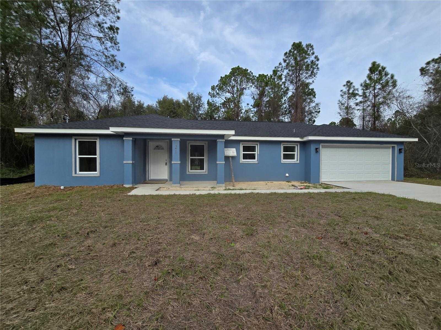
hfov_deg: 106.2
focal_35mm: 13
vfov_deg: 89.9
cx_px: 220
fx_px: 166
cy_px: 165
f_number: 2.2
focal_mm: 2.2
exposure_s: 1/1559
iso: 50
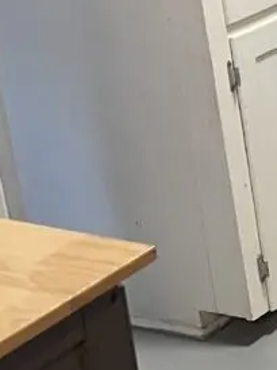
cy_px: 139
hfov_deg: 11.6
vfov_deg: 17.3
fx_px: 1218
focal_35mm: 114
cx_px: 559
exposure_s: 1/60
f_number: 1.5
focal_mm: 5.7
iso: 320
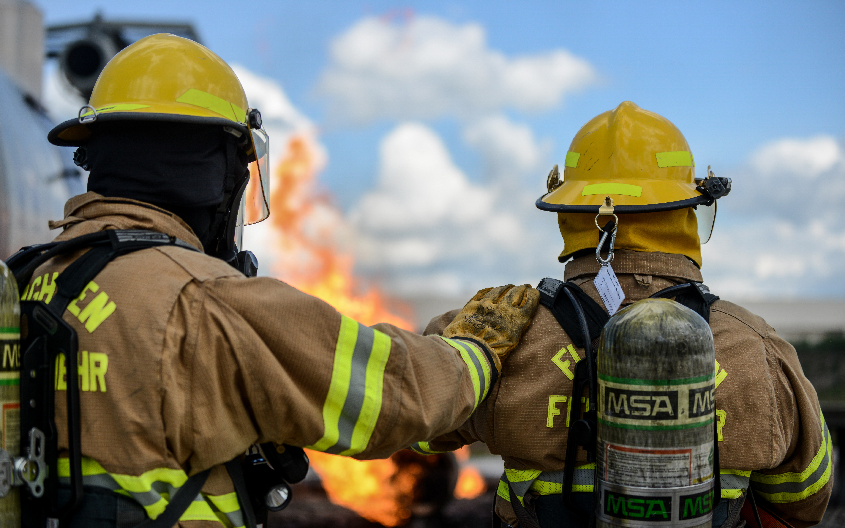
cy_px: 251
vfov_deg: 18.1
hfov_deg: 28.6
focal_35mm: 72
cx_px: 425
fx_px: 1658
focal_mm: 70
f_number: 2.8
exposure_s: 1/3200
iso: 200
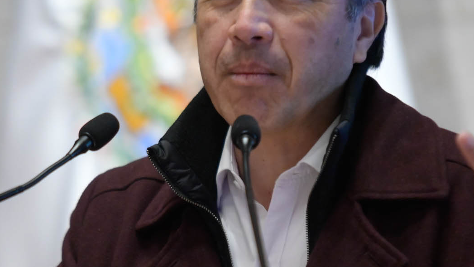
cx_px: 172
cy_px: 111
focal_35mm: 370
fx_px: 4650
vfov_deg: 3.3
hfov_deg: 5.8
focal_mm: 185
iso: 3200
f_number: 2.8
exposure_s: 1/320
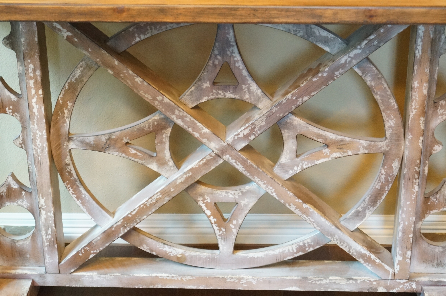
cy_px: 148
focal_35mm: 75
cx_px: 223
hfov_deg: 27.0
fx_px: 928
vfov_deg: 18.1
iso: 3200
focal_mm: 50
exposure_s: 1/25
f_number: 5.6
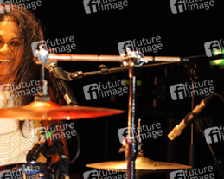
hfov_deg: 13.8
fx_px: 921
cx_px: 31
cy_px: 112
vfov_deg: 11.1
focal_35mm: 139
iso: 1250
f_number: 2.8
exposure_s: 1/250
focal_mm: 85
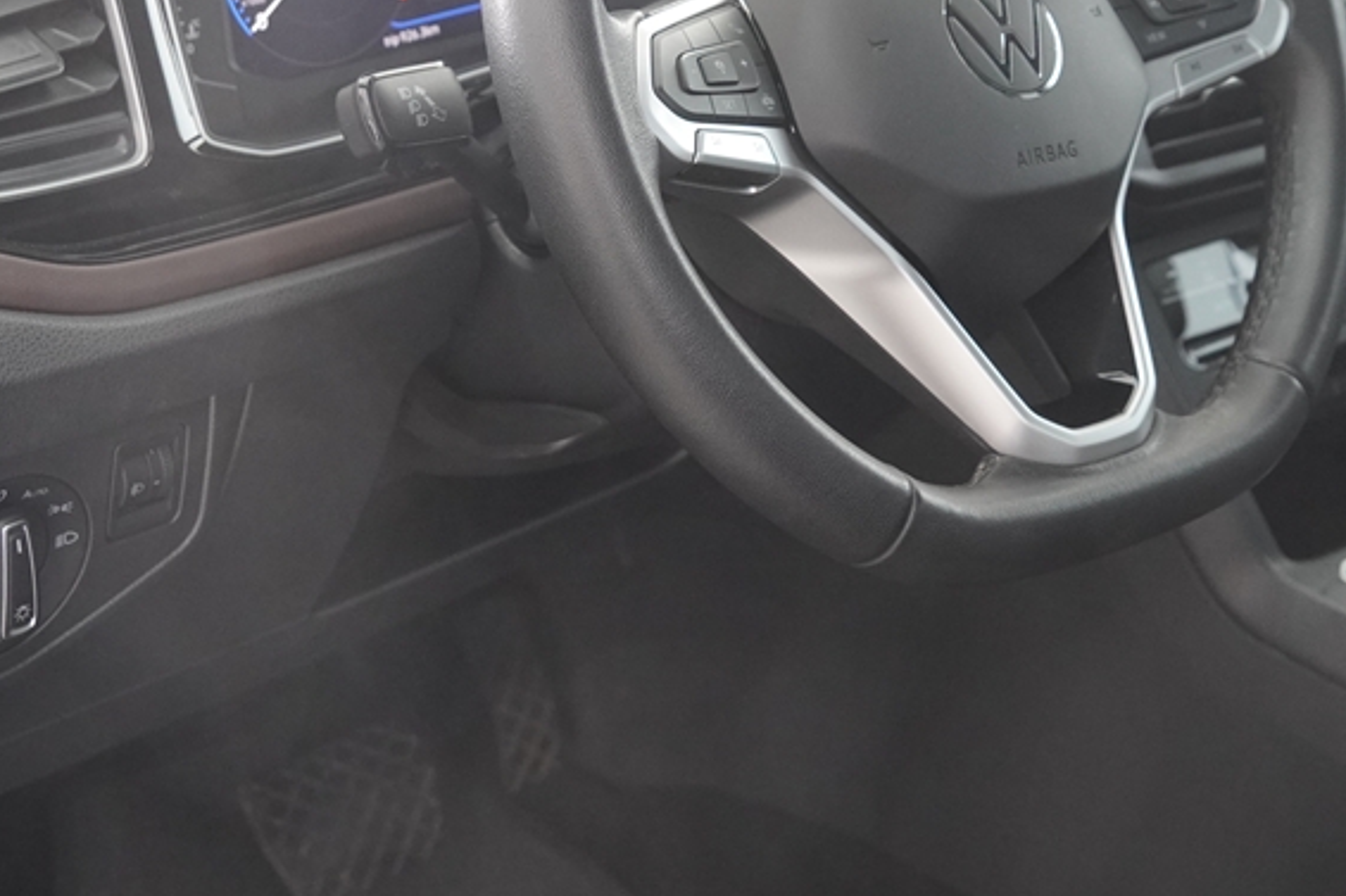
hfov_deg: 26.5
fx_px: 2841
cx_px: 920
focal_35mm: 76
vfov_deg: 17.7
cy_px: 127
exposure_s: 1/60
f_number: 4
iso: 1250
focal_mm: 28
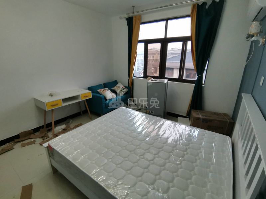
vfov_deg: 74.7
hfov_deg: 91.0
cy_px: 100
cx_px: 133
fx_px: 131
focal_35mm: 17
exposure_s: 1/50
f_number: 2.2
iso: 200
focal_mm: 2.26
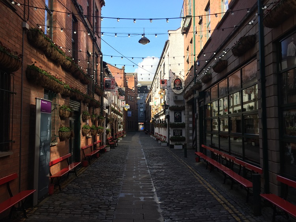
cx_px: 148
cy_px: 111
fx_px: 248
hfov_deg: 61.7
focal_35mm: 29
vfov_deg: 48.2
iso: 32
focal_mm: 4.15
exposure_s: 1/565
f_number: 2.2
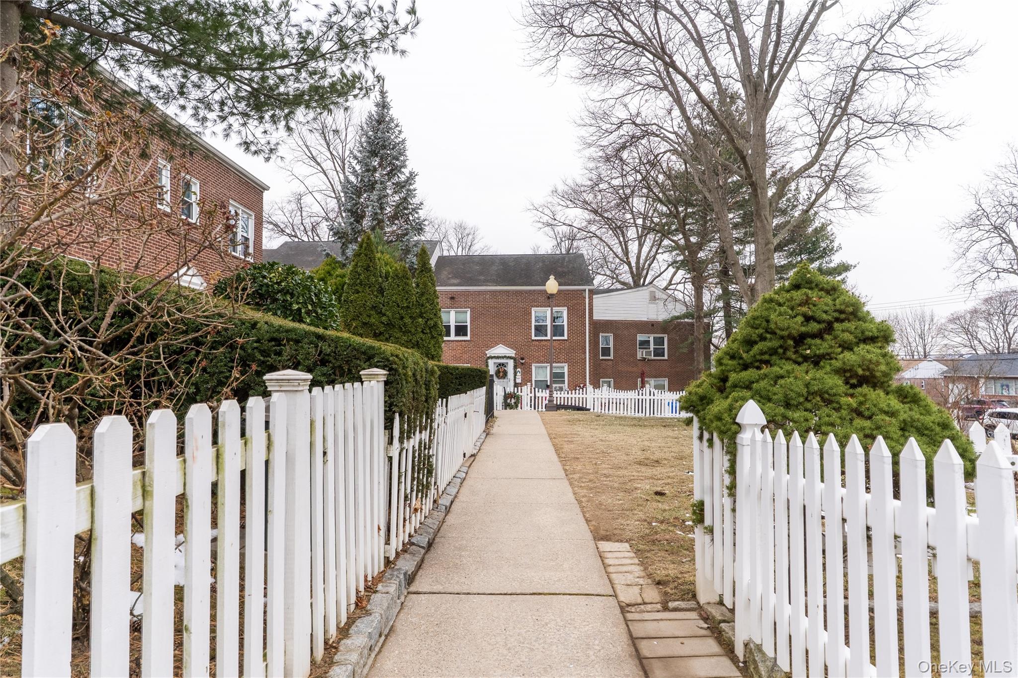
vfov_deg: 57.2
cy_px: 339
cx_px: 509
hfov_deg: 78.6
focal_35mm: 22
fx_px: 622
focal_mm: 22
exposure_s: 1/1000
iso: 200
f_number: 8
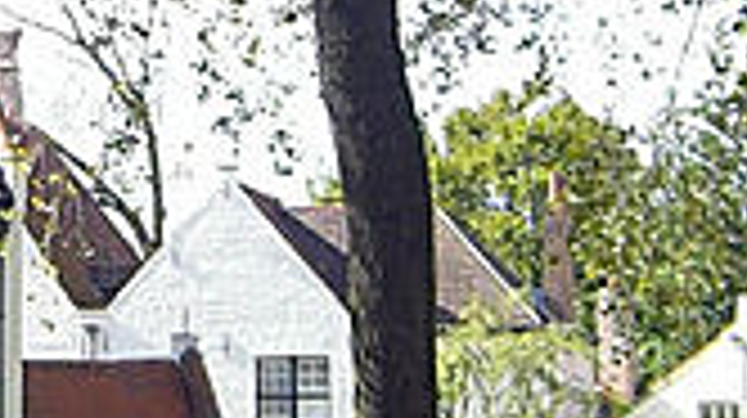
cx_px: -108
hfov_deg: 9.5
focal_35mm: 225
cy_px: 142
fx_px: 4452
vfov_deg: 5.4
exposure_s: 1/250
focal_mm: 7.9
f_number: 4
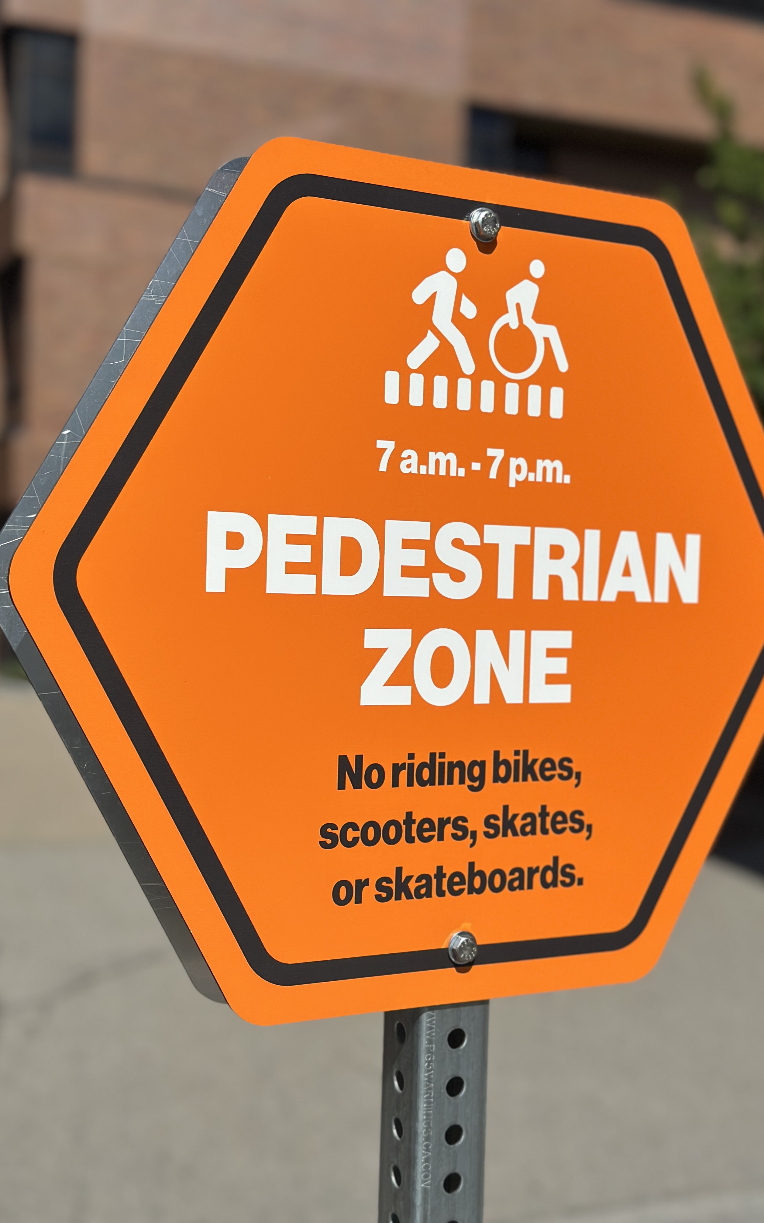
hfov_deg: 25.3
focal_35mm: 51
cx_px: 443
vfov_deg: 39.6
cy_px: 612
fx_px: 1699
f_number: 1.78
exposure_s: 1/8929
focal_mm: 6.86
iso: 100
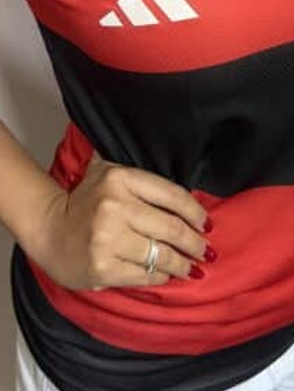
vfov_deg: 32.9
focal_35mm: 54
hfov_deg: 26.8
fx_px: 612
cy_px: 11
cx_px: 200
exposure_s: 1/40
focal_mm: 5.7
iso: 500
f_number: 1.5
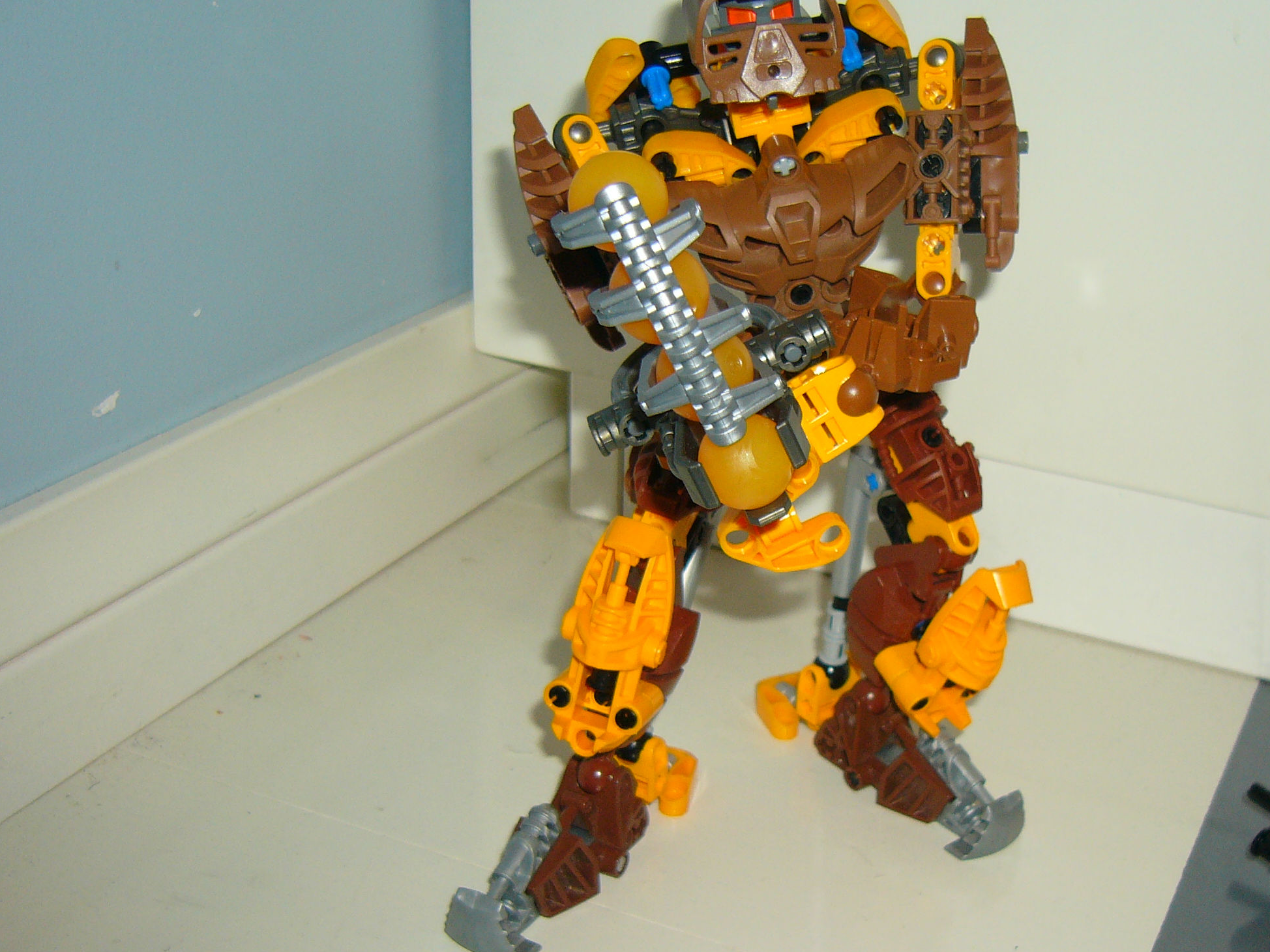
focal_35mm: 46
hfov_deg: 41.0
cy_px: 542
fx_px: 1688
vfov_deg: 31.5
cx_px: 784
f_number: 2.8
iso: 100
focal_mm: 5.8
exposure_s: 1/60
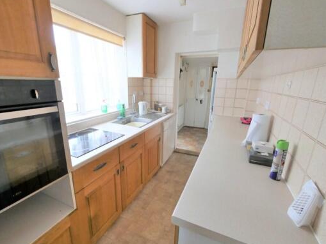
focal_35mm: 16
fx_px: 151
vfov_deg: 78.1
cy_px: 125
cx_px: 160
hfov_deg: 94.5
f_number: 4
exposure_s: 1/60
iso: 400
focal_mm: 7
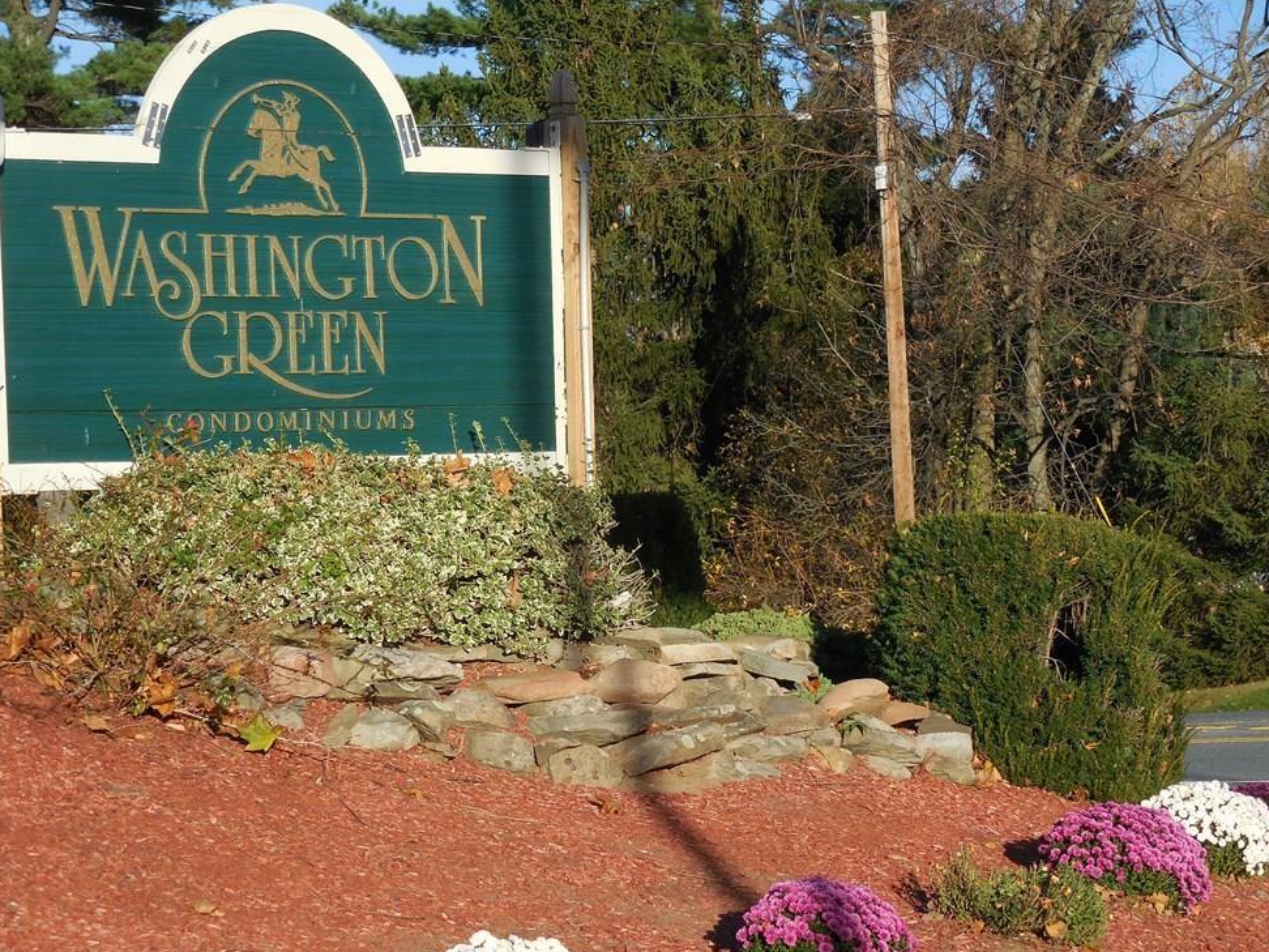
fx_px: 4362
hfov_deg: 16.6
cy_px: 499
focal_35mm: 119
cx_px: 620
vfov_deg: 12.5
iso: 125
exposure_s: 1/500
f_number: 5.1
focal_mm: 20.4
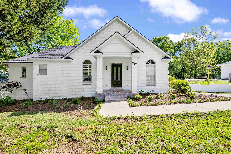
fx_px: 96
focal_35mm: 15
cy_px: 77
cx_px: 116
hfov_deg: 100.4
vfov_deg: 77.3
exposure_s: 1/250
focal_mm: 15
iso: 400
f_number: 11
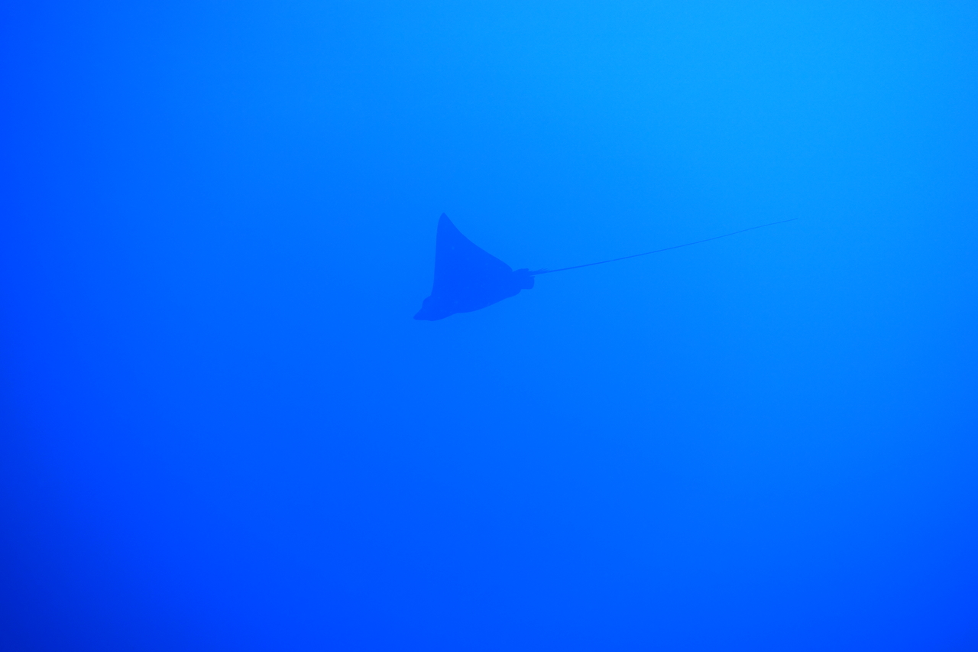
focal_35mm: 70
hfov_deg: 28.8
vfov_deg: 19.5
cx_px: 489
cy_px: 326
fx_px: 1901
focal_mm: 25.7
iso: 125
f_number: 4
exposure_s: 1/160
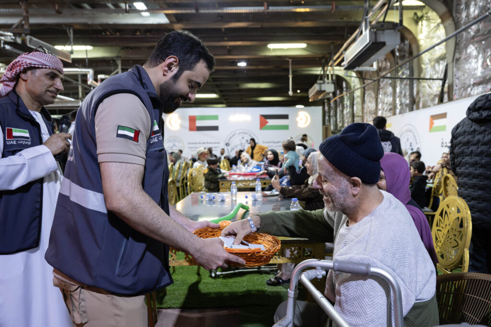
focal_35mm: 24
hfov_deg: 73.7
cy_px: 164
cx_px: 246
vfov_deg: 53.1
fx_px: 327
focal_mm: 24
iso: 5000
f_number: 4
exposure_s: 1/125
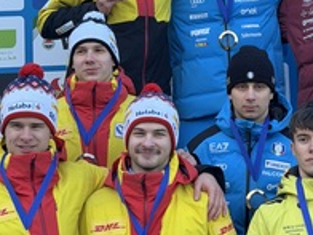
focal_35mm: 87
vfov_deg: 16.8
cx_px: 248
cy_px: 29
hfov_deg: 22.2
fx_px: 787
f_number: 1.78
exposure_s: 1/828
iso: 100
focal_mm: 6.76
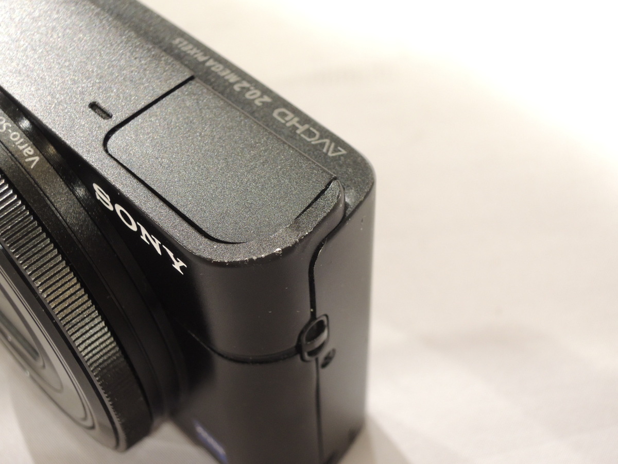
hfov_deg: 34.9
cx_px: 309
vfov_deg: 26.6
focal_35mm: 55
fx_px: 982
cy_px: 232
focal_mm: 9.9
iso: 400
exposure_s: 1/50
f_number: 4
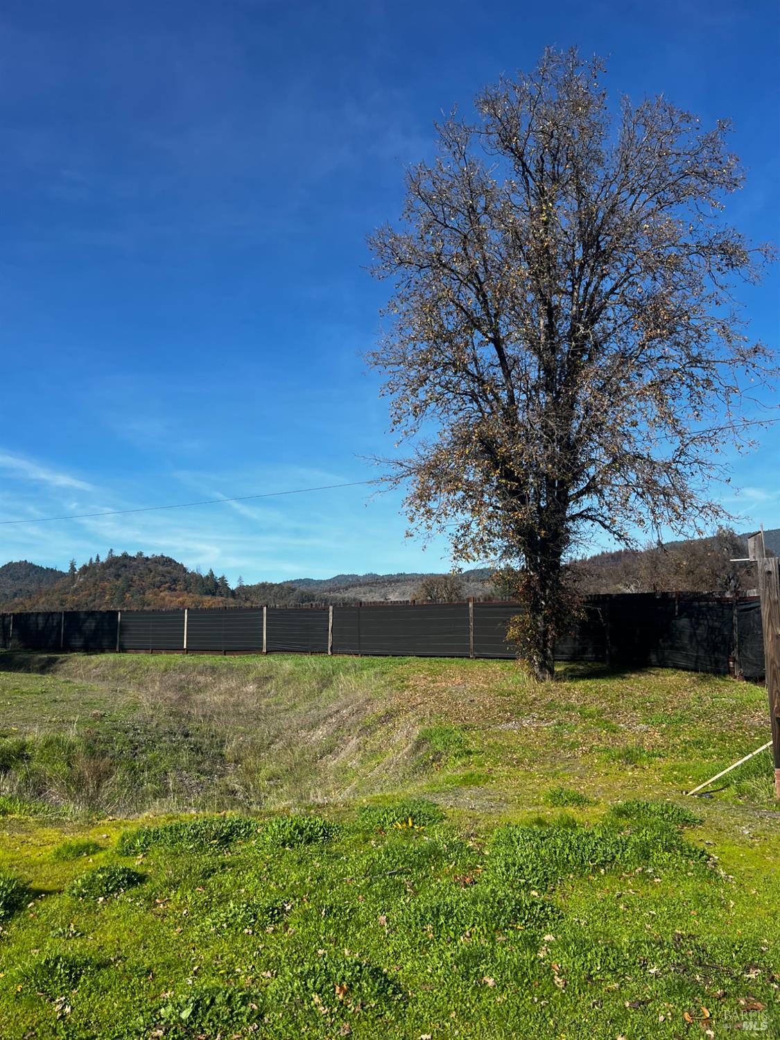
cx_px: 390
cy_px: 520
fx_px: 781
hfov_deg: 53.1
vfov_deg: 67.3
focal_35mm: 26
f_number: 1.5
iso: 50
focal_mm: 5.7
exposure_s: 1/3571
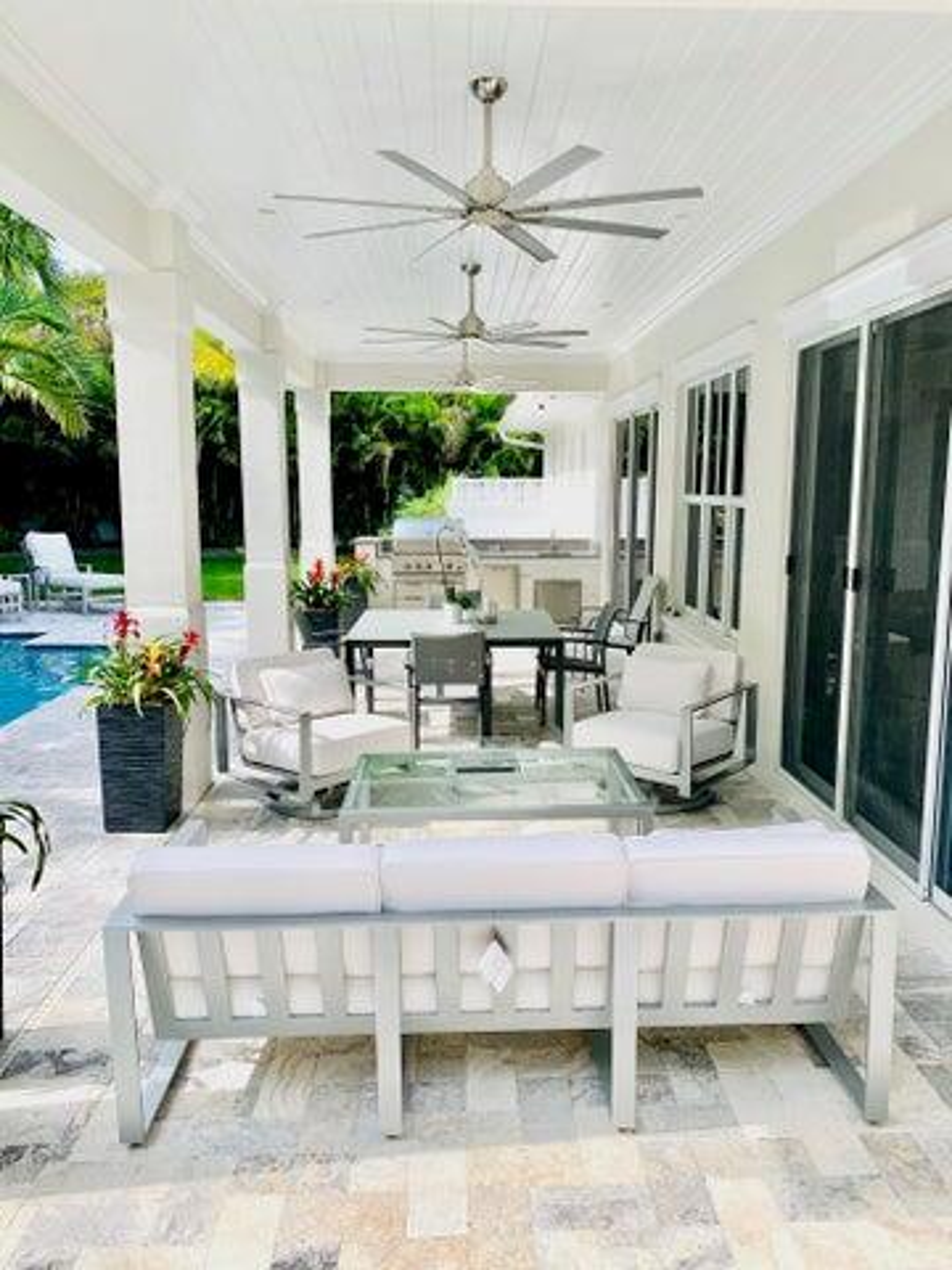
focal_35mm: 26
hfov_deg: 53.1
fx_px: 953
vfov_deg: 67.3
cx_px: 476
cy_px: 635
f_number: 1.8
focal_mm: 4.25
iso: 25
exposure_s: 1/759
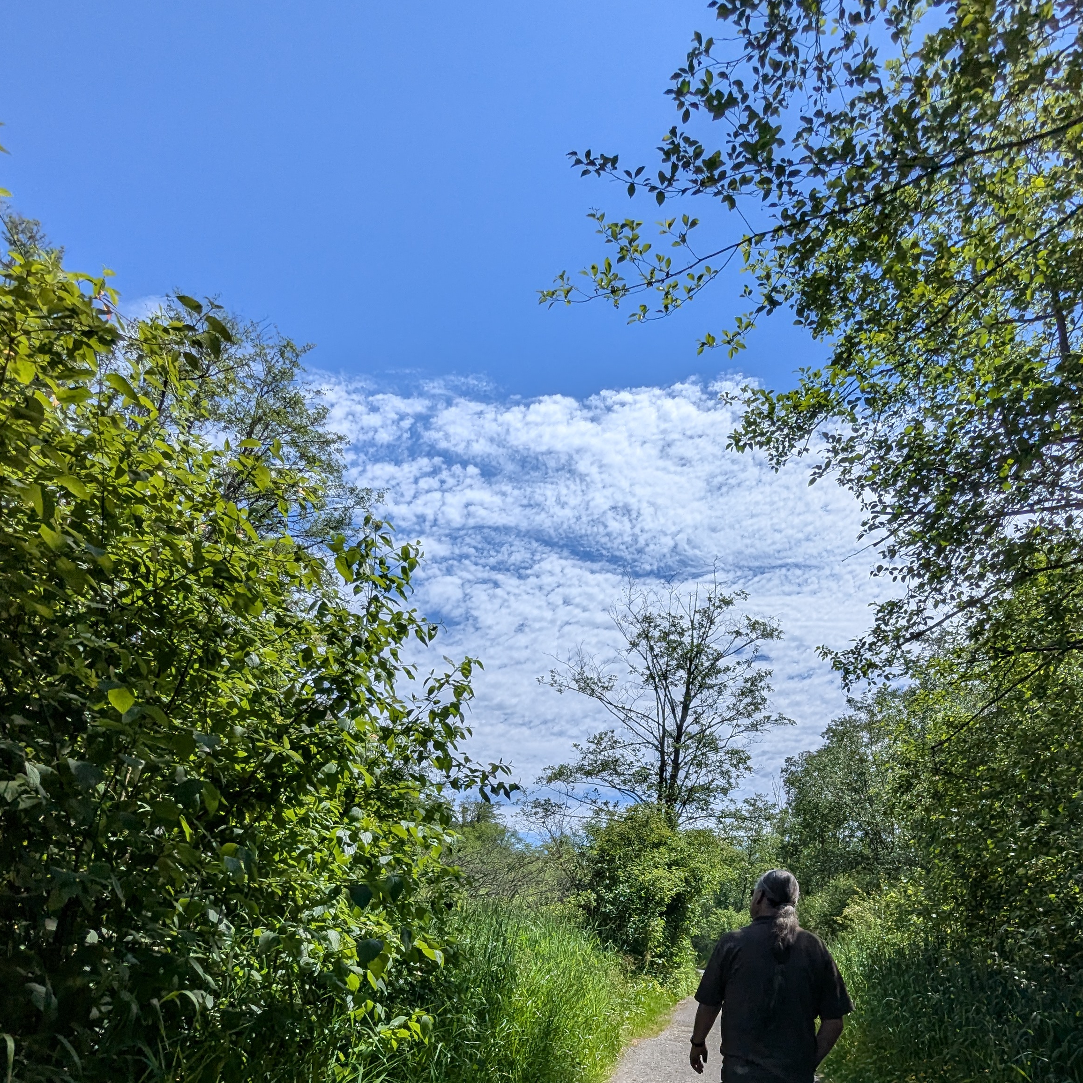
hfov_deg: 62.4
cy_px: 837
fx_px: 885
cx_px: 643
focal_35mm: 25
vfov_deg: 59.0
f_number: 2.2
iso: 59
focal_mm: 2.35
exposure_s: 1/3717
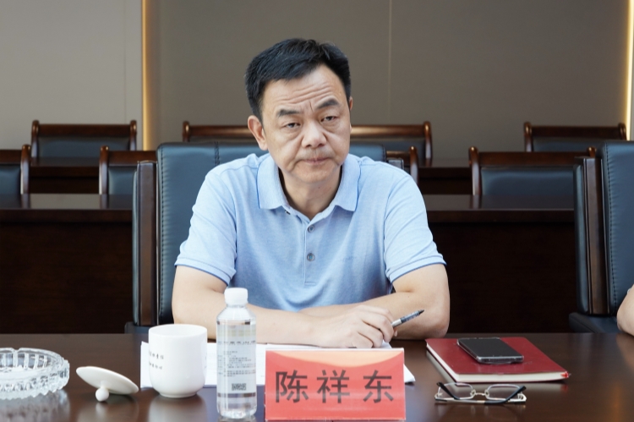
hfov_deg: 28.5
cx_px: 317
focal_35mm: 71
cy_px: 211
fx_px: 1250
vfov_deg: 19.2
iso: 1250
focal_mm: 71
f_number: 8
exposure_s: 1/60
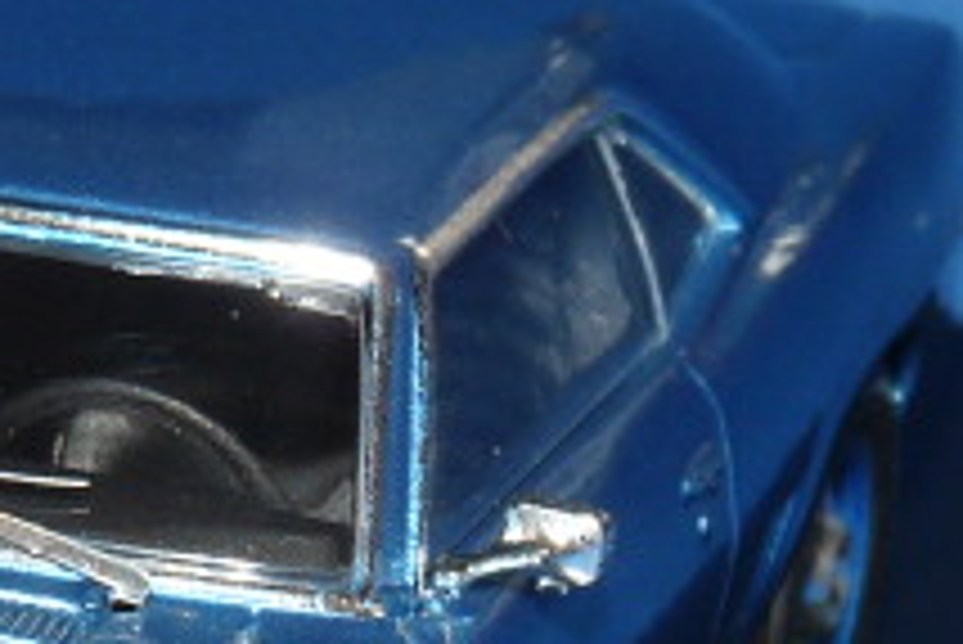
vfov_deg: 3.8
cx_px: -220
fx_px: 9556
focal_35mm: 357
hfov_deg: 5.7
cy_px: 752
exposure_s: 1/30
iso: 100
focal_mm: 11.5
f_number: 4
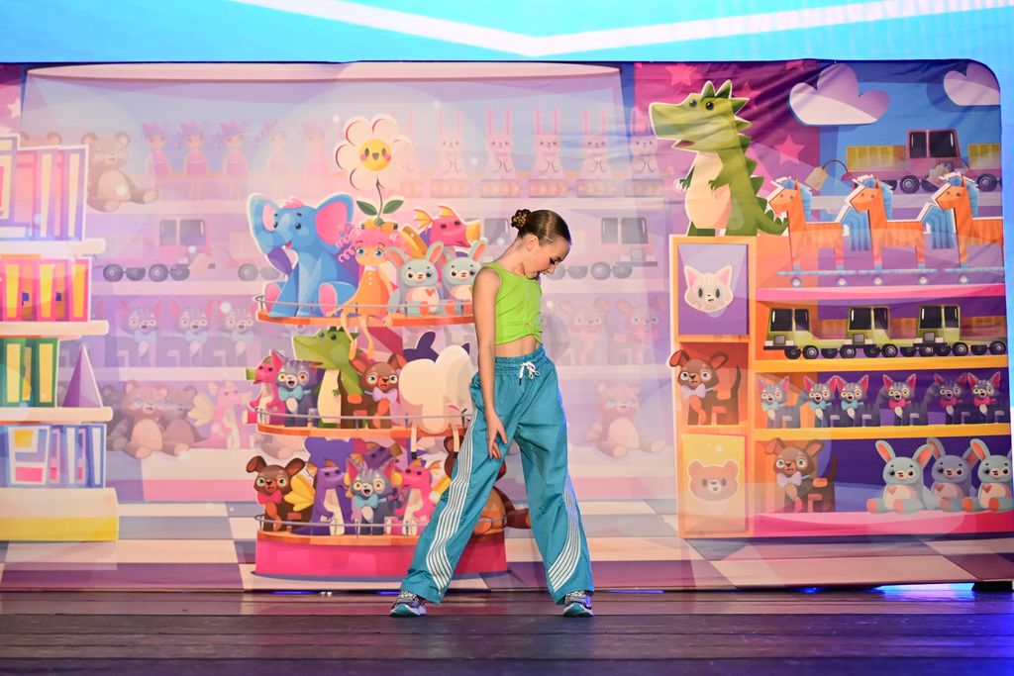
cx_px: 507
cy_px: 338
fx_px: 2958
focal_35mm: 105
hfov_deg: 19.5
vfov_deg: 13.0
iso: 5000
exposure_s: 1/800
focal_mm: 70
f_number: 3.5
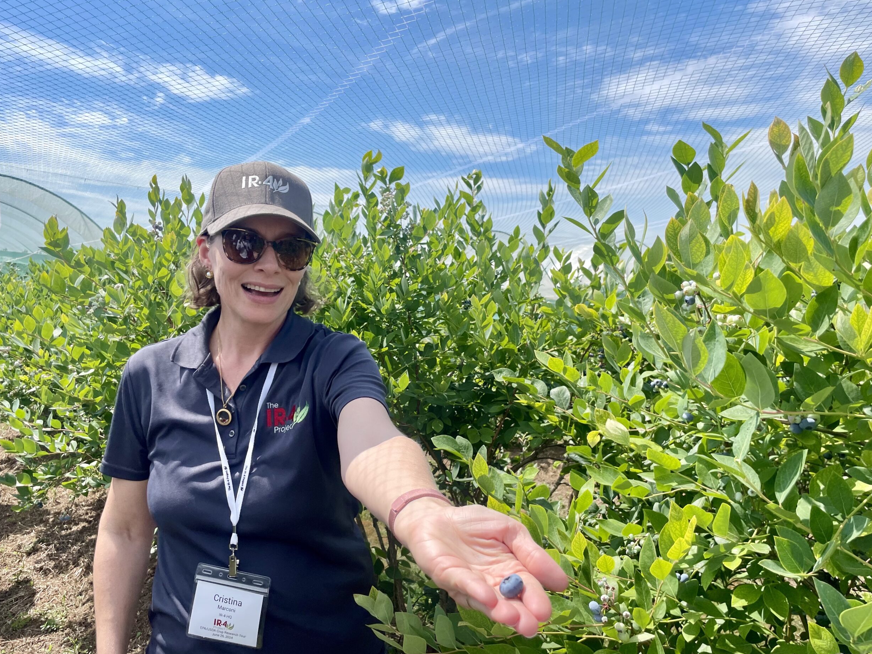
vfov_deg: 51.4
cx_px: 431
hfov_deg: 65.3
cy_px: 333
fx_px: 680
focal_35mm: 27
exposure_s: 1/3125
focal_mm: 4.2
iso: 32
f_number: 1.6
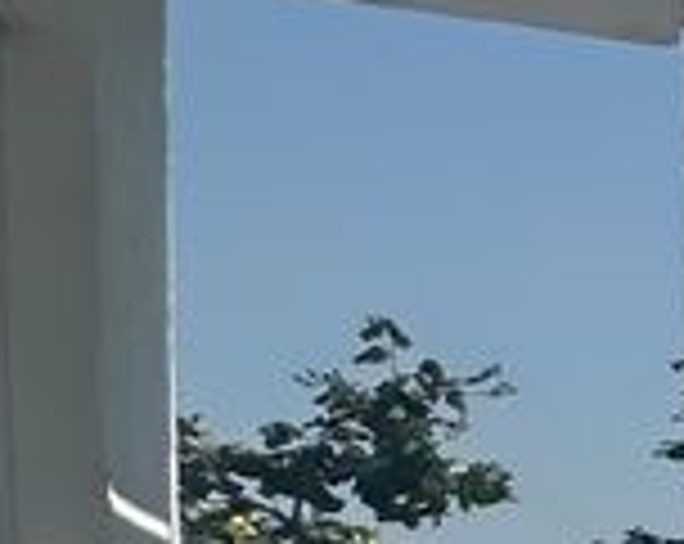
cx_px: 2502
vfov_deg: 13.8
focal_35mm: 108
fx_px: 2182
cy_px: 643
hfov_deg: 9.1
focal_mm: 2.22
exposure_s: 1/4831
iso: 50
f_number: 2.2
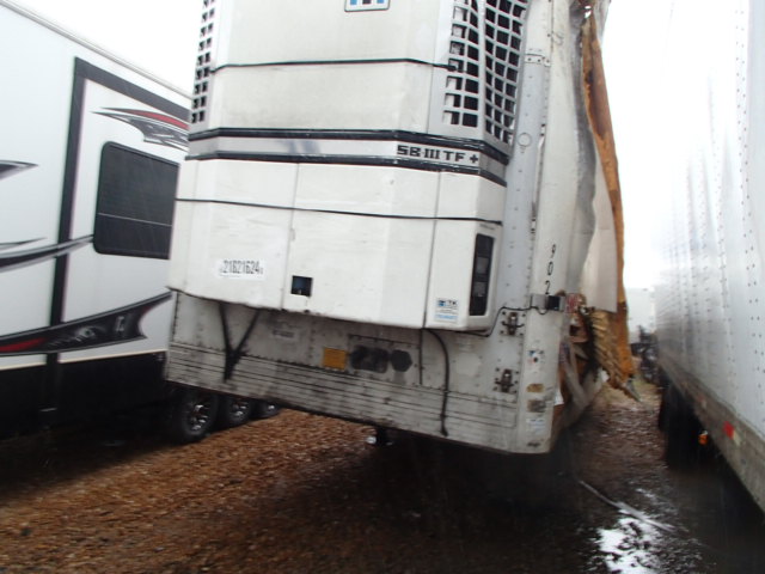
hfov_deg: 63.4
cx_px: 382
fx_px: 619
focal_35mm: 28
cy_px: 287
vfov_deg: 49.7
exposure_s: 1/30
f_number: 3.9
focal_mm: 5
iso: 200
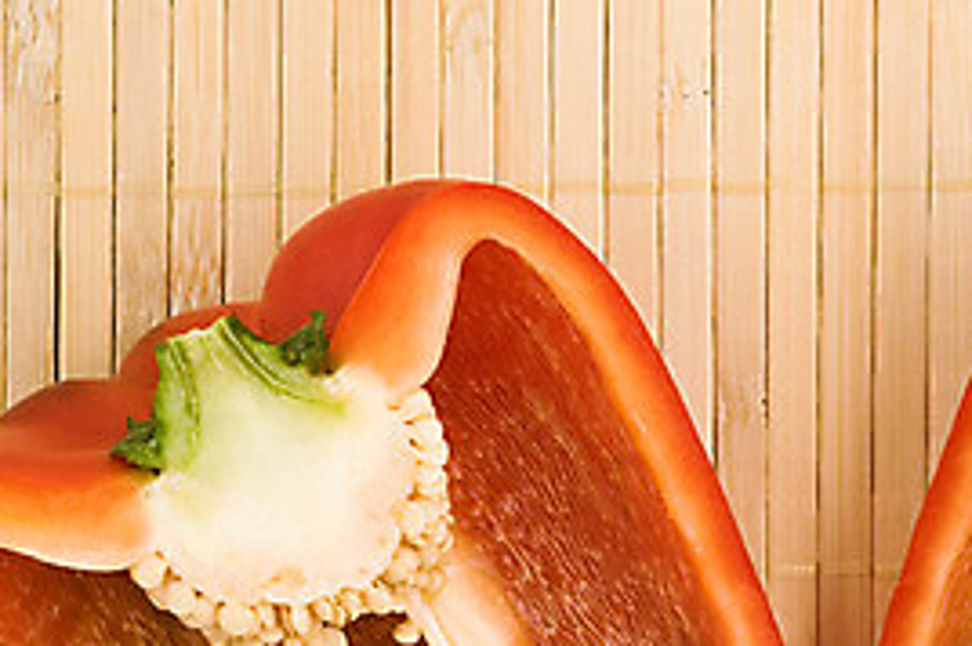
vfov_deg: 6.7
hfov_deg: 10.2
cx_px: 812
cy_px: 722
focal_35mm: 202
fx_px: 5447
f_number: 14
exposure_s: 1/320
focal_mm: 60
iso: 200
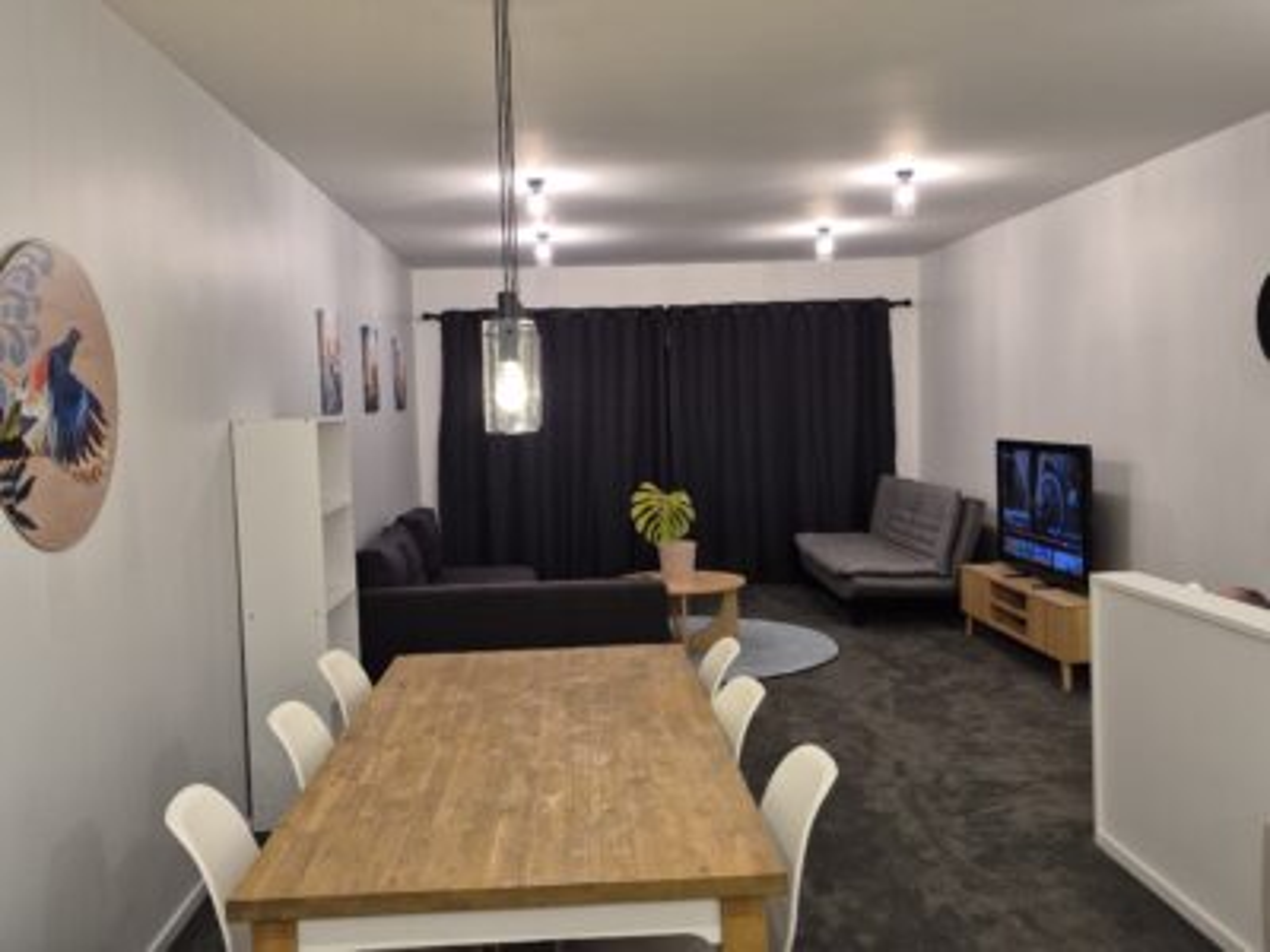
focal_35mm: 23
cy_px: 476
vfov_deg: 58.9
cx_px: 635
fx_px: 844
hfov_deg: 73.9
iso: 200
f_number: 1.8
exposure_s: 1/100
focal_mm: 5.4
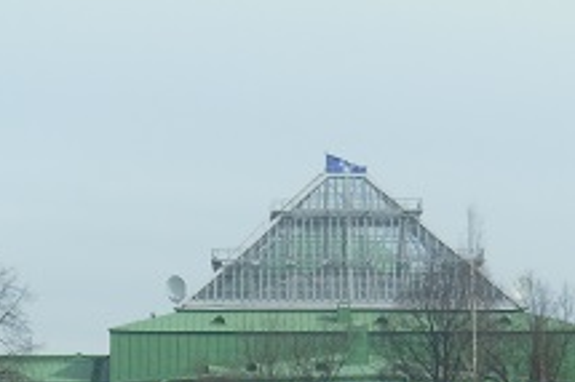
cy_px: 462
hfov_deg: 10.1
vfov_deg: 6.7
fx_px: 3240
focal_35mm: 203
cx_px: 313
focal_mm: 12.4
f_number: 5.2
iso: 125
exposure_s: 1/500
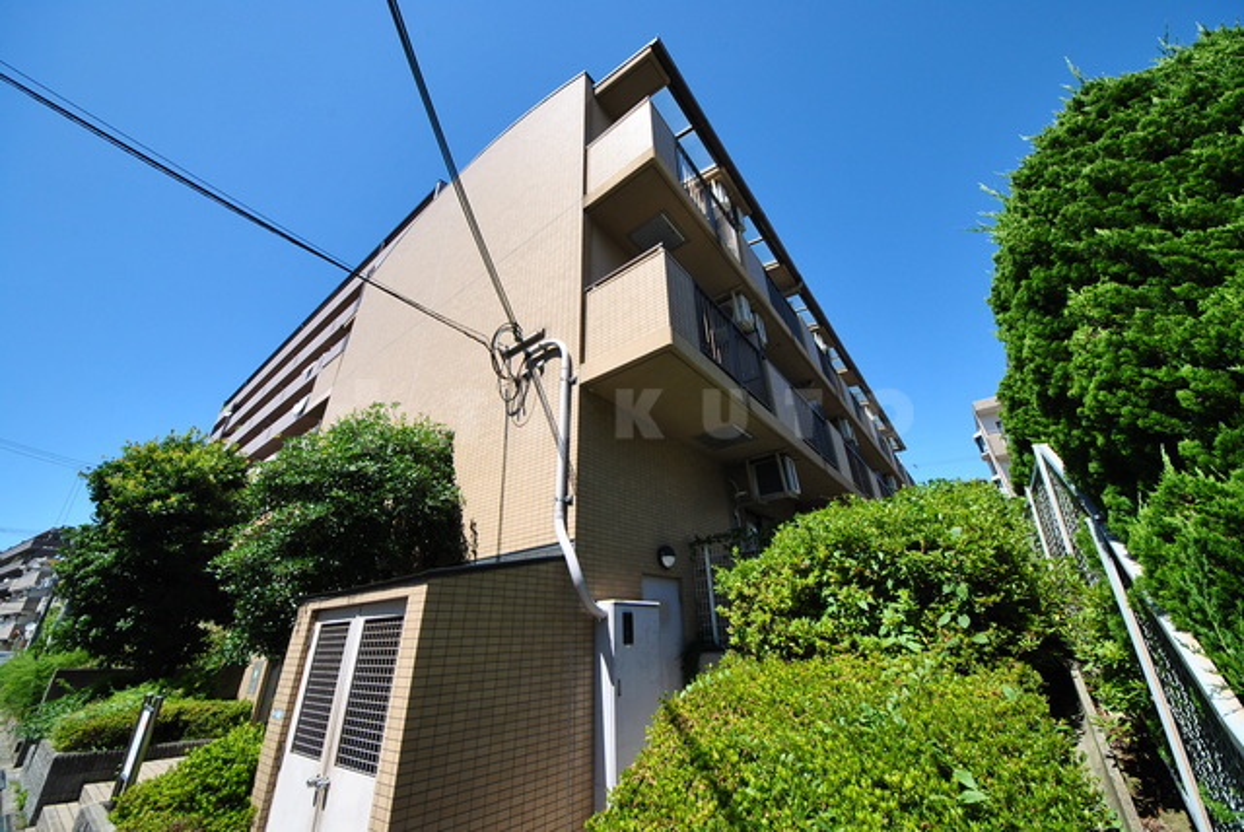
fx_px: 415
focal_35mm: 12
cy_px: 416
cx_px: 622
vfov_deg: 90.1
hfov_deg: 112.6
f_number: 10
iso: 200
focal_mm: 8
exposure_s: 1/200
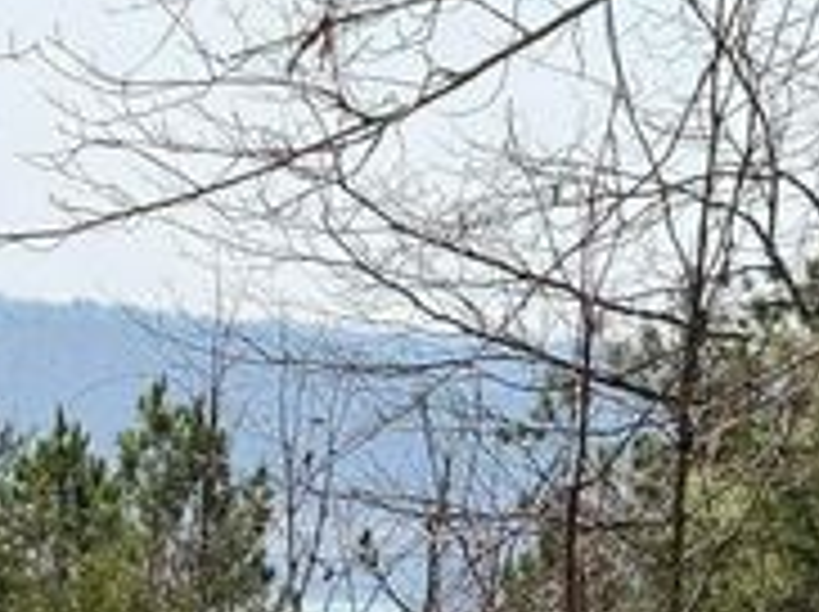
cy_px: 700
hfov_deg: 6.0
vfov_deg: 4.5
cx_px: 310
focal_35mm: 330
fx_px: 7797
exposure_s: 1/1451
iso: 50
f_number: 2.8
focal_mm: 15.66
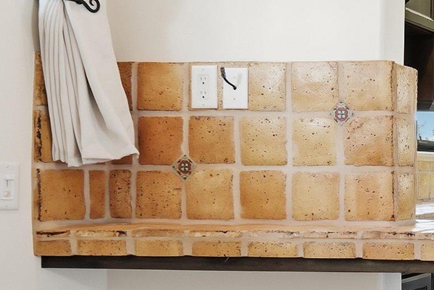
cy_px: 216
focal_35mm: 68
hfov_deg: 20.1
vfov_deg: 19.9
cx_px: 807
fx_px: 820
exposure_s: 1/800
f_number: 5
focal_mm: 17
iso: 500
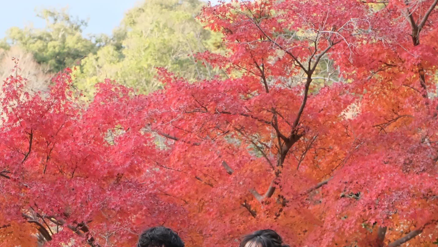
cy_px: 256
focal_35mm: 133
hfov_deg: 16.1
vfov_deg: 9.1
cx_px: 218
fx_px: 1545
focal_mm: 56.3
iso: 1600
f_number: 7.1
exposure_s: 1/200
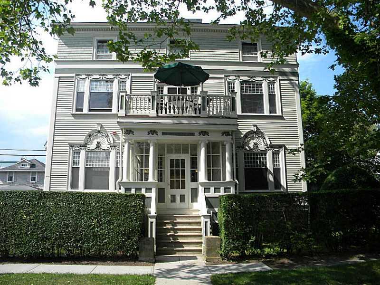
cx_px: 190
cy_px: 142
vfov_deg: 49.7
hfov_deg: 63.4
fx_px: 307
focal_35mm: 28
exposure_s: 1/606
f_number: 3.5
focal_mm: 5
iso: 80
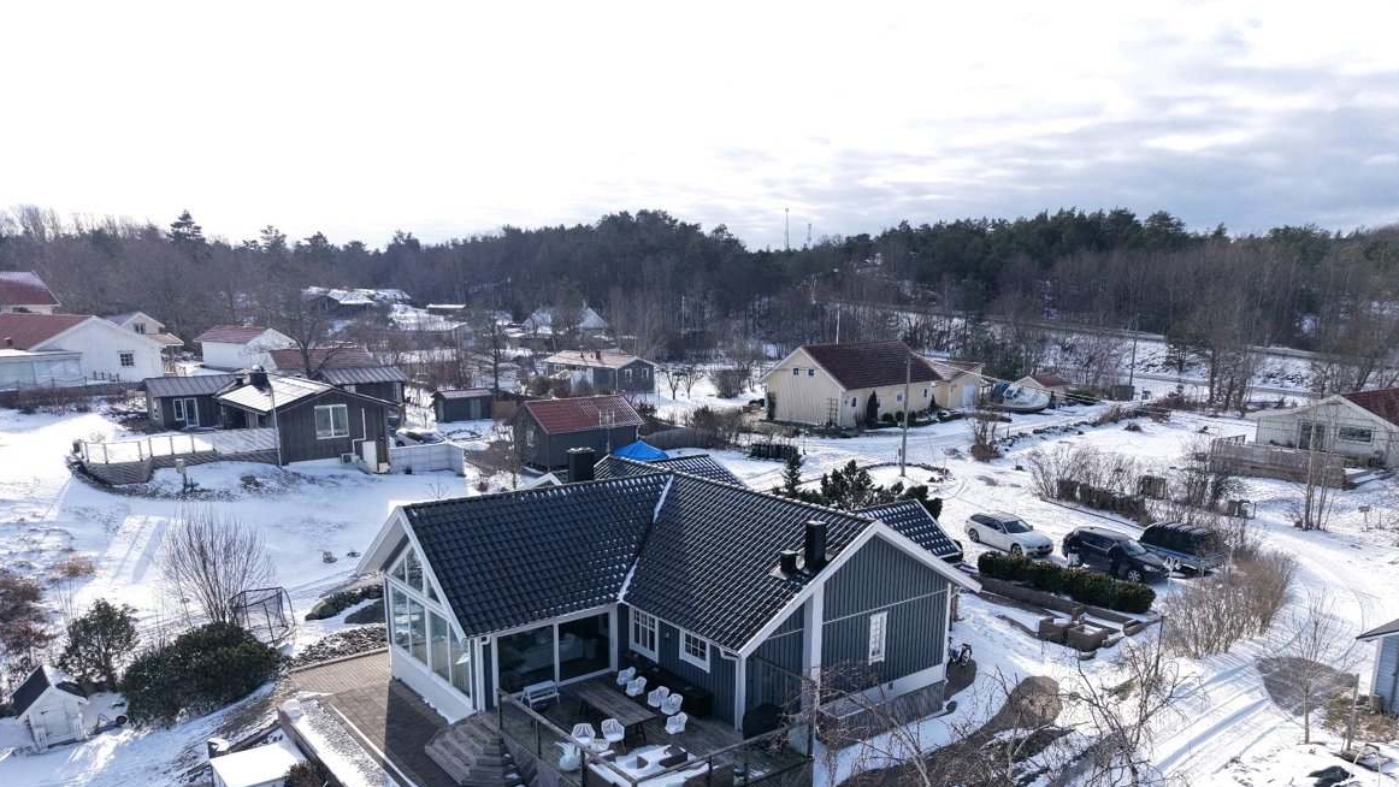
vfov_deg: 42.3
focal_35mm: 27
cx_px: 695
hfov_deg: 69.9
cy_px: 525
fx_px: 1002
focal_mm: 8.67
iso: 200
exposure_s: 1/3200
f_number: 1.8
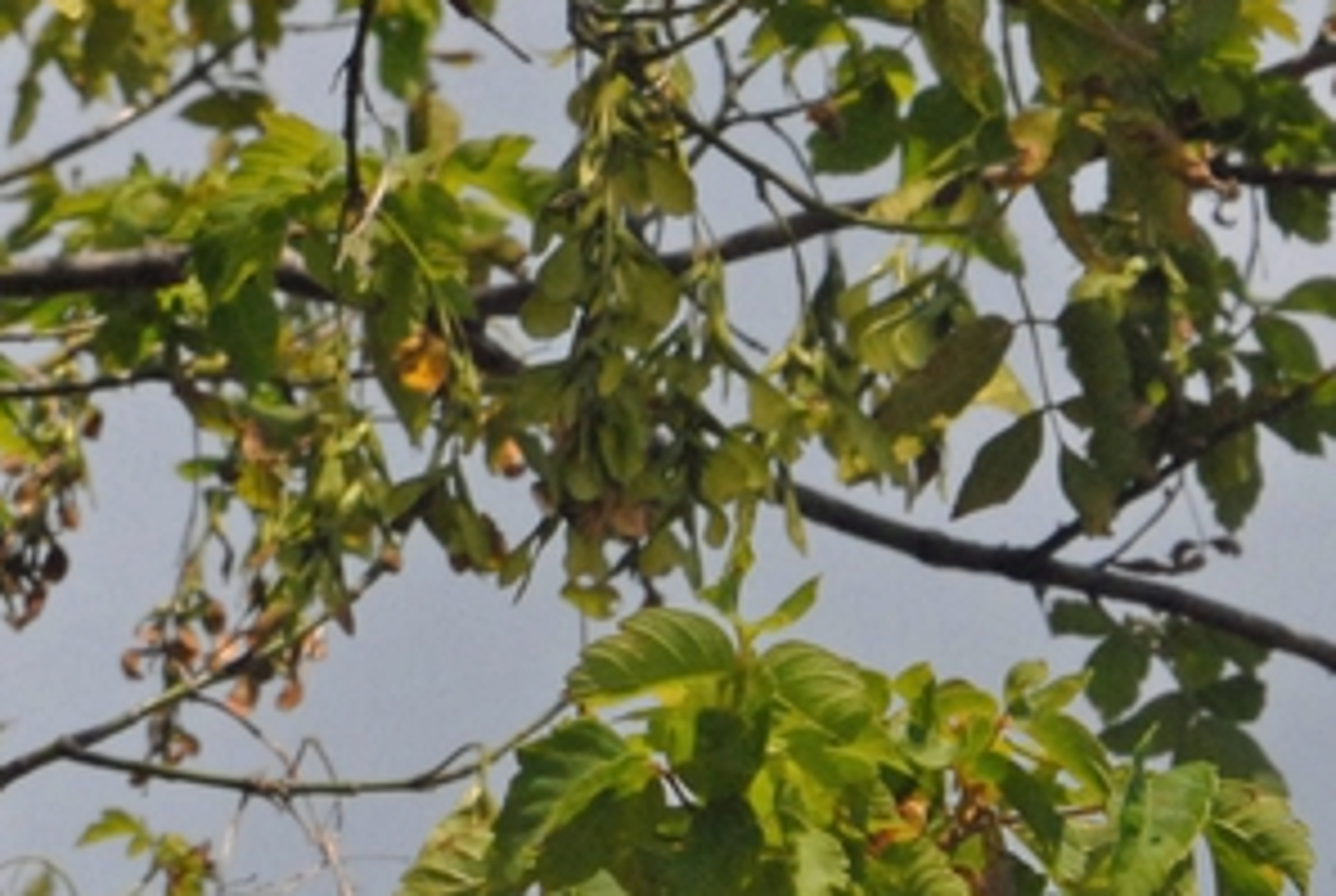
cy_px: -254
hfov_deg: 5.6
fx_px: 13454
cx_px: -832
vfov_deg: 3.8
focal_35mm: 362
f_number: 13
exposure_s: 1/640
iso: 400
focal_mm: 70
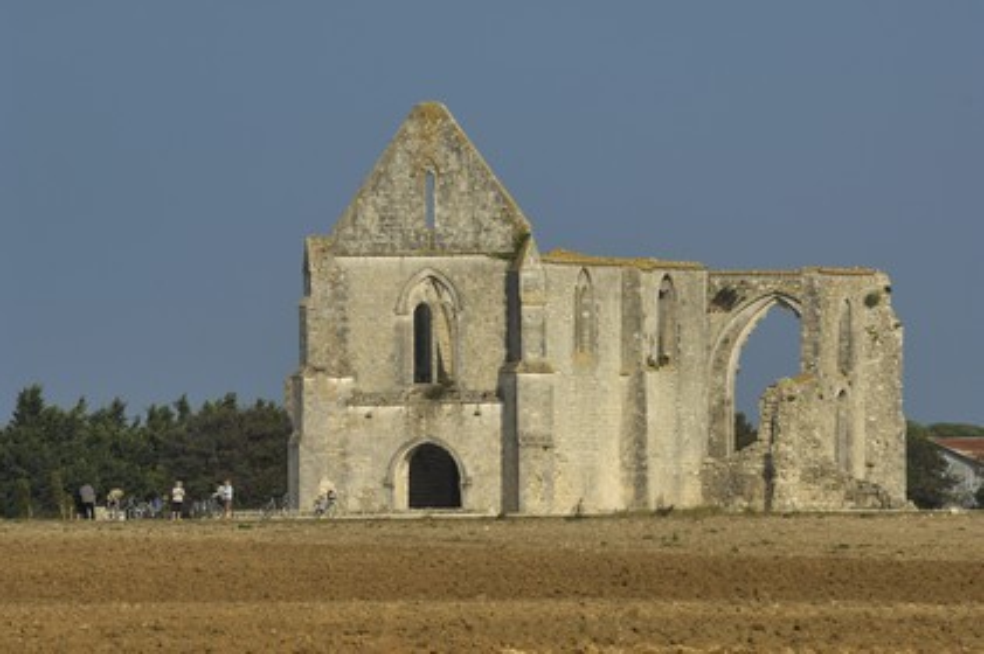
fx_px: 7784
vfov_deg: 4.8
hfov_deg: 7.2
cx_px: 492
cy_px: 327
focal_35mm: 285
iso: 100
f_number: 6.7
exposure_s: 1/400
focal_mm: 190
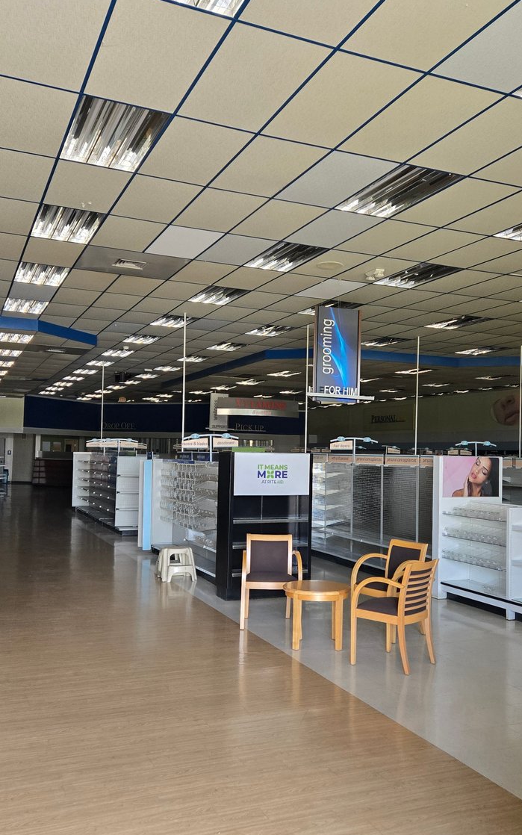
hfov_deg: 38.2
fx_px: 751
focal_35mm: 33
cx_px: 314
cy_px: 422
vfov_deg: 58.1
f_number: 1.8
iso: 320
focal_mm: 5.4
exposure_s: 1/120
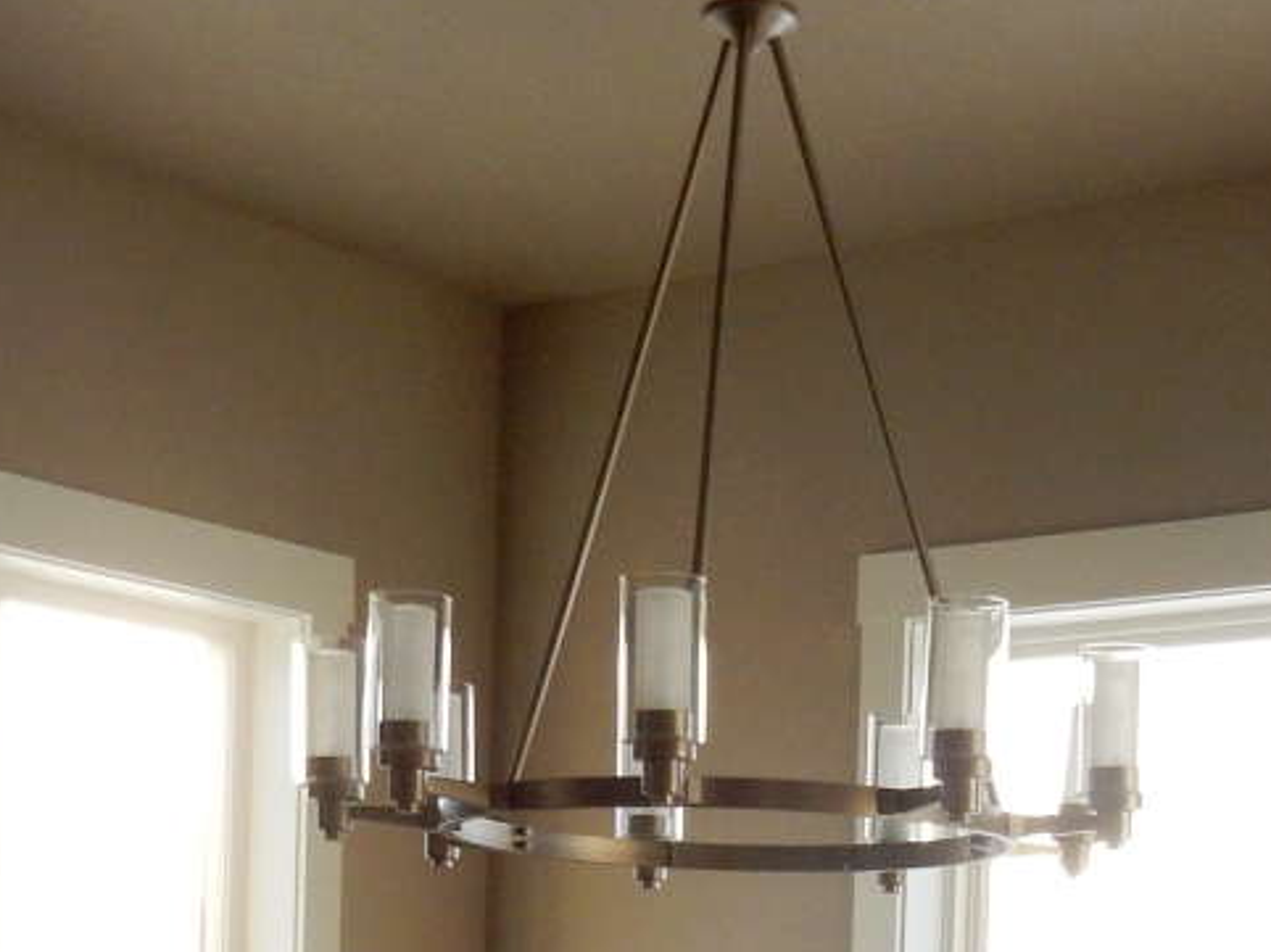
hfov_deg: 23.5
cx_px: 802
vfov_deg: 16.7
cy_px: 1276
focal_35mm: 83
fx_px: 3046
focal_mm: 4.5
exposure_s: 1/250
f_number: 3.7
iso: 280
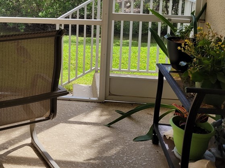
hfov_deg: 37.6
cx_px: 32
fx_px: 312
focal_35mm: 48
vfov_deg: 28.9
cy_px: 13
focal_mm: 5.4
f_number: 1.8
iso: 40
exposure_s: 1/622
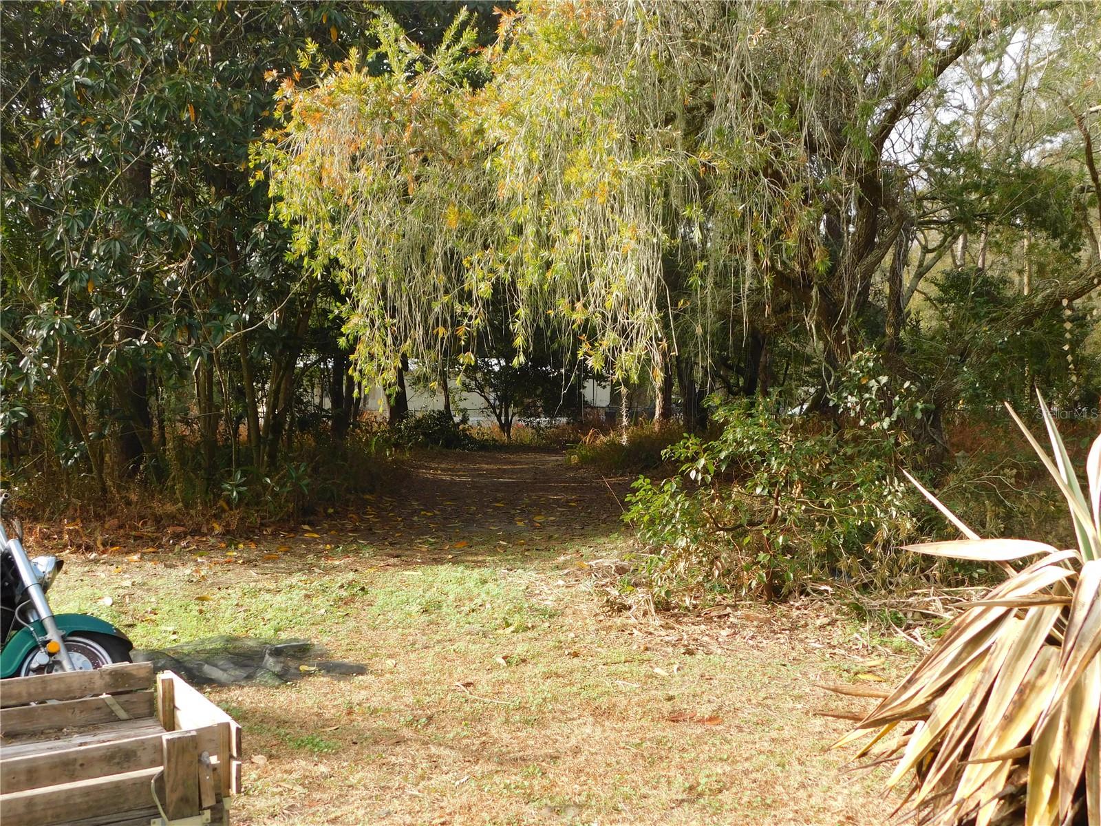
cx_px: 550
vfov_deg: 39.7
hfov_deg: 51.4
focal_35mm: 36
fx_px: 1145
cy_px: 413
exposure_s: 1/320
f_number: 3.5
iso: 125
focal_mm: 6.3
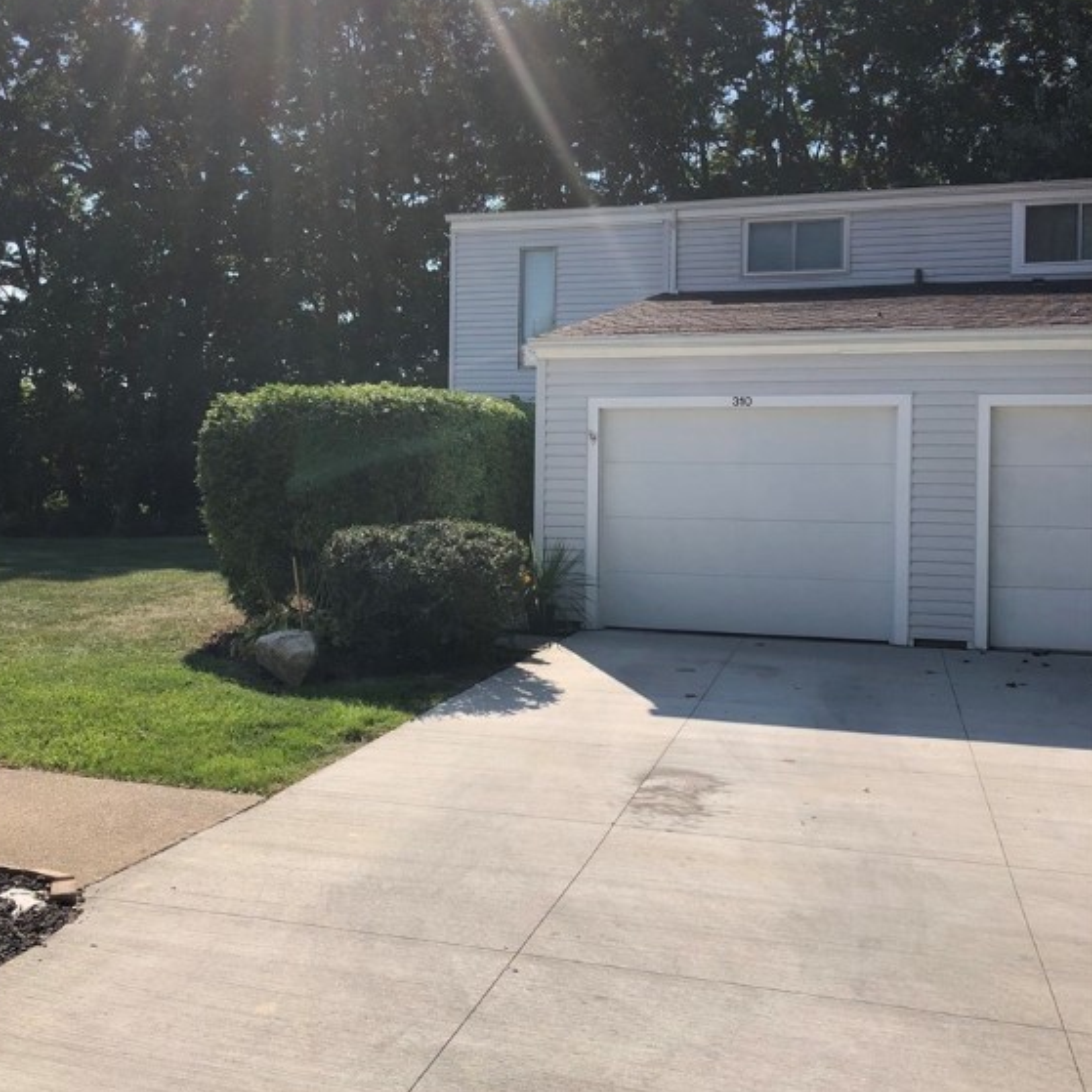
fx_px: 1213
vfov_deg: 48.3
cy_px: 475
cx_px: 537
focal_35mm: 34
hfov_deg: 48.4
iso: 20
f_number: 1.8
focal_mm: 4
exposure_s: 1/2183
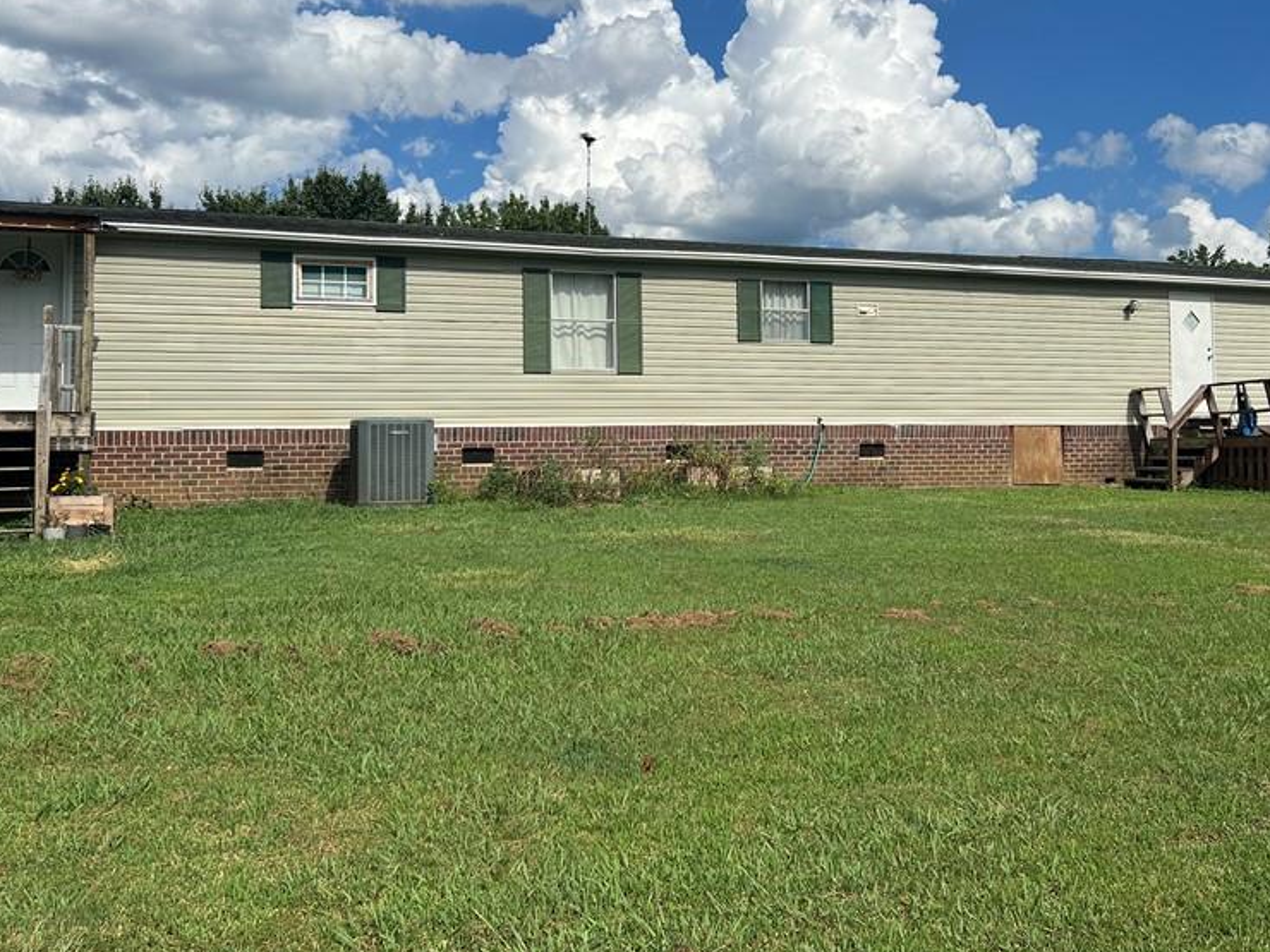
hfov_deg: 51.3
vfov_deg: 39.5
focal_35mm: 36
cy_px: 371
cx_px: 674
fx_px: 1321
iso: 50
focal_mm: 5.7
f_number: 1.5
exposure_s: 1/8000
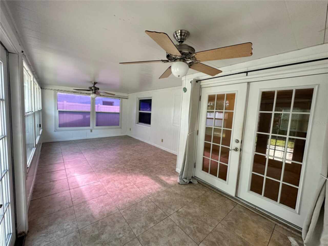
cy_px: 123
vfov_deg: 85.7
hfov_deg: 102.1
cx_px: 164
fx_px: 133
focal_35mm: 14
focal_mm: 2.22
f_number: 2.2
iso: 200
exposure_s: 1/99
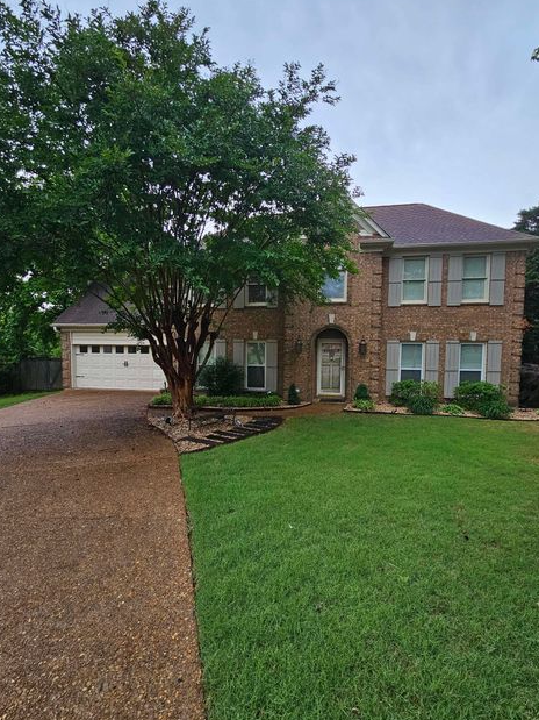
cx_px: 276
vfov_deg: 102.0
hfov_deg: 85.6
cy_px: 377
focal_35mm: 14
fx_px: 291
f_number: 2.2
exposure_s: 1/208
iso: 80
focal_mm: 2.2
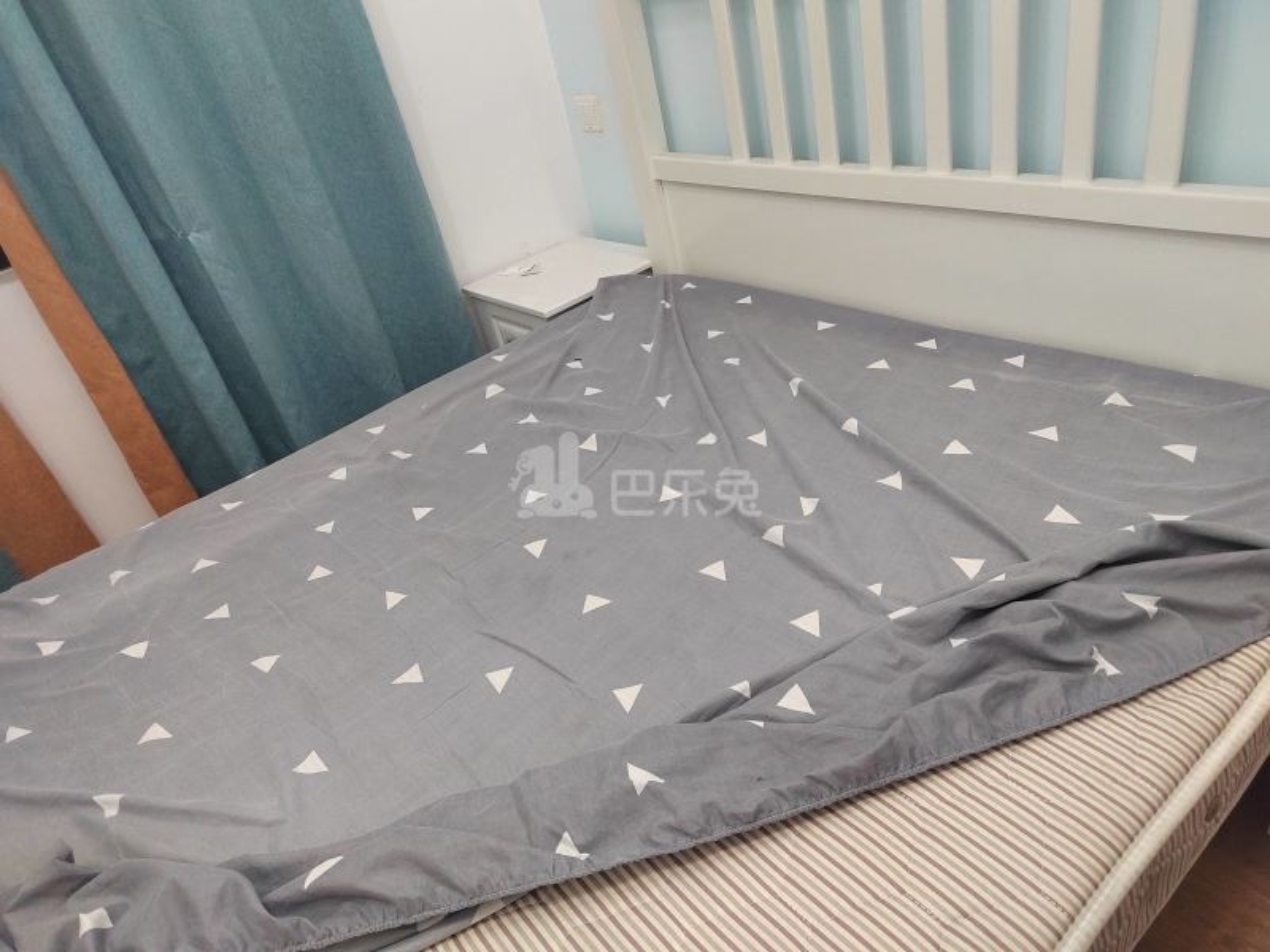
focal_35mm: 23
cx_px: 635
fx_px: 844
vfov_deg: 58.9
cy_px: 476
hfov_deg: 73.9
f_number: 1.9
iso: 1794
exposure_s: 1/100
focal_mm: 5.52
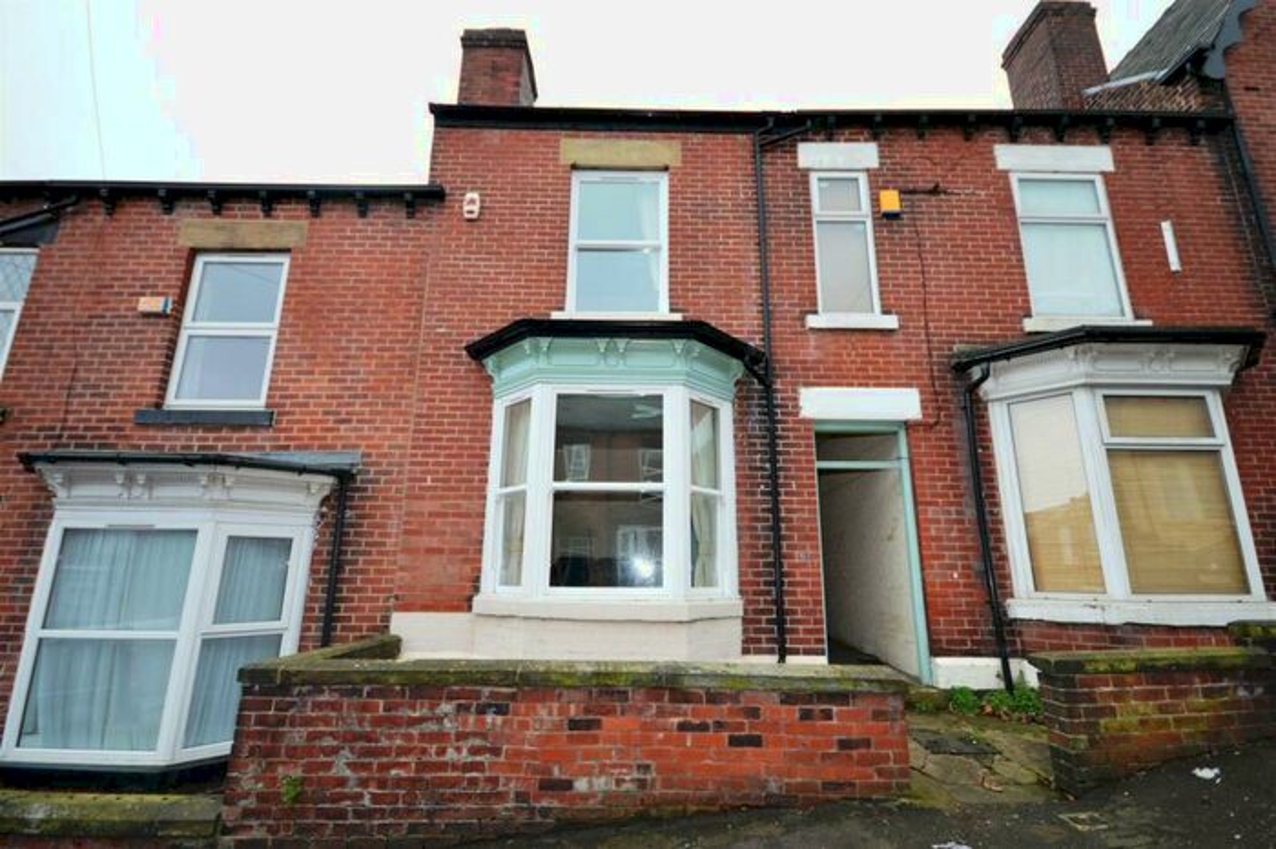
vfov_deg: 69.6
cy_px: 424
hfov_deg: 92.5
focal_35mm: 17
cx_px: 638
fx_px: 611
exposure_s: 1/100
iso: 400
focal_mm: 11.5
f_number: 5
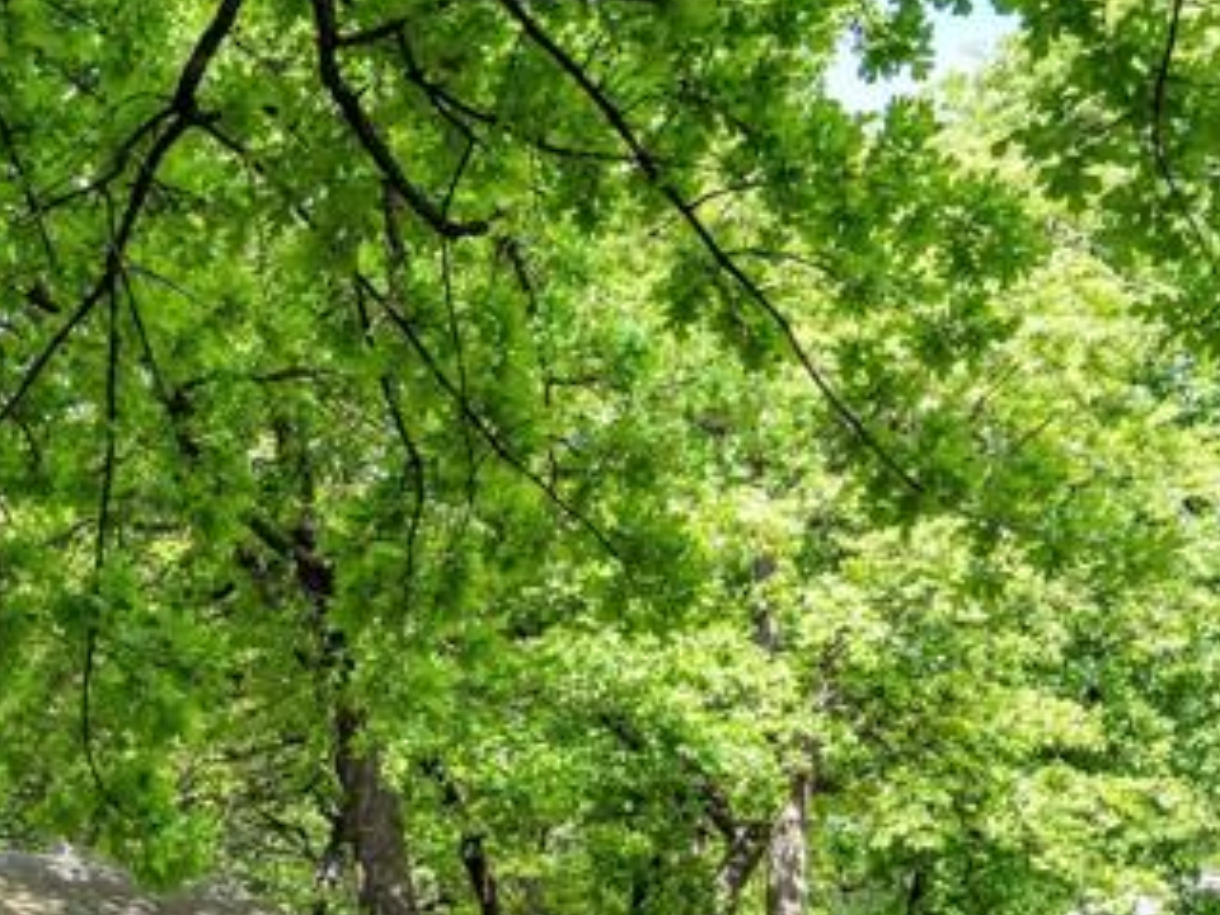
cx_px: -419
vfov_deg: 18.3
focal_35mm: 77
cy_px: 1056
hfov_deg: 22.4
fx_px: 2714
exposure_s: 1/100
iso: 200
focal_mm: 25
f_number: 7.1
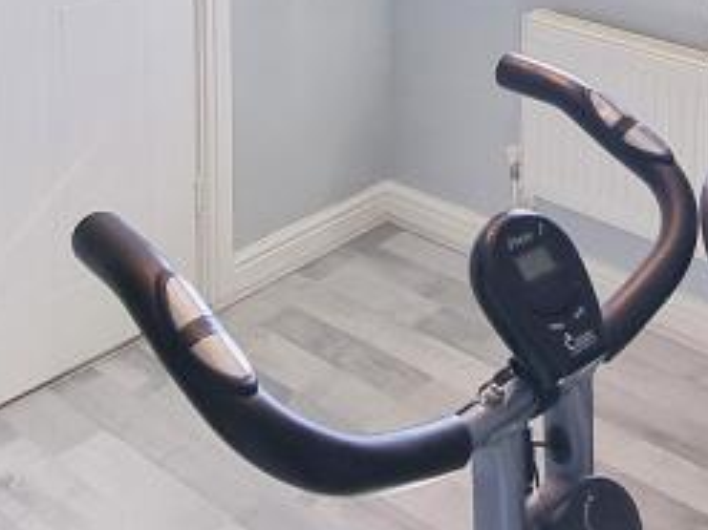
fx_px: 1104
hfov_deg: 33.8
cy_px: -292
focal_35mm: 54
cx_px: 625
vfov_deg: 21.9
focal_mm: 2.2
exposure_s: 1/100
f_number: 2.2
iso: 64
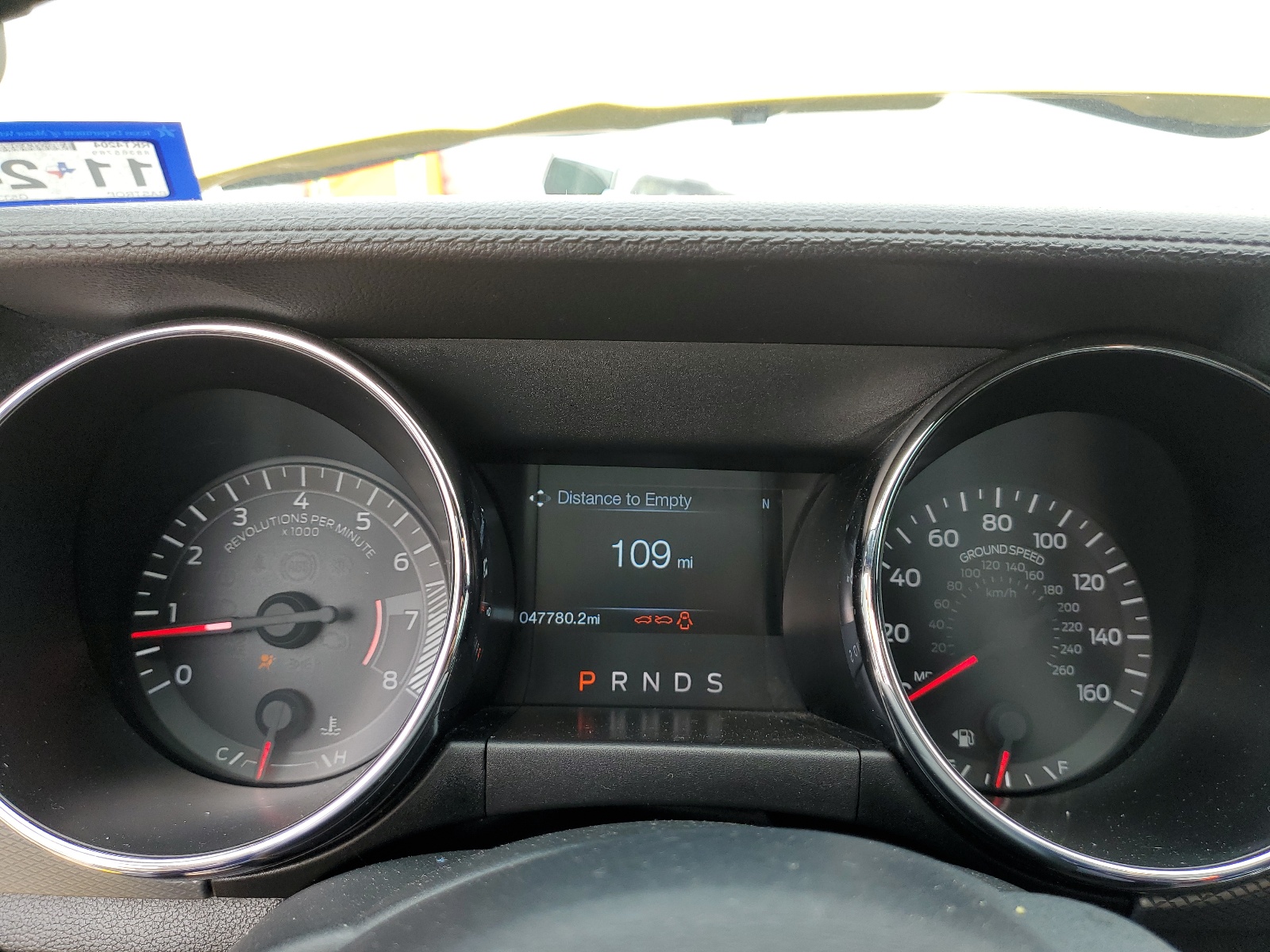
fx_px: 954
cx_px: 635
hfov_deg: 67.3
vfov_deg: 53.1
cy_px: 476
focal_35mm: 26
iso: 50
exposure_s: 1/238
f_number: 1.5
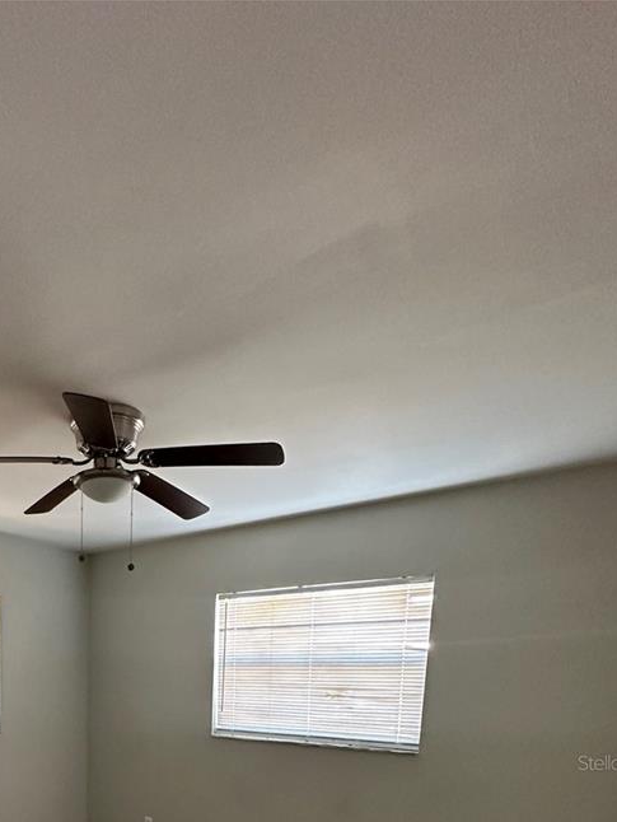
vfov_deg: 56.5
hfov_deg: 49.0
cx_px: 95
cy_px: 762
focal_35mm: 26
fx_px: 617
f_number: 2.2
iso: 400
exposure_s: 1/60
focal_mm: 2.22
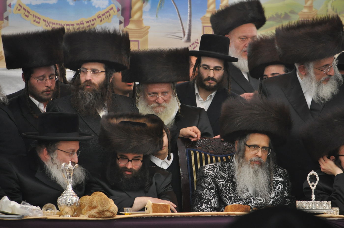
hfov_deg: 6.3
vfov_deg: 4.2
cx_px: 172
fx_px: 3149
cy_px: 114
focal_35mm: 330
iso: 1000
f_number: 5.6
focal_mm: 220
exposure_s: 1/50
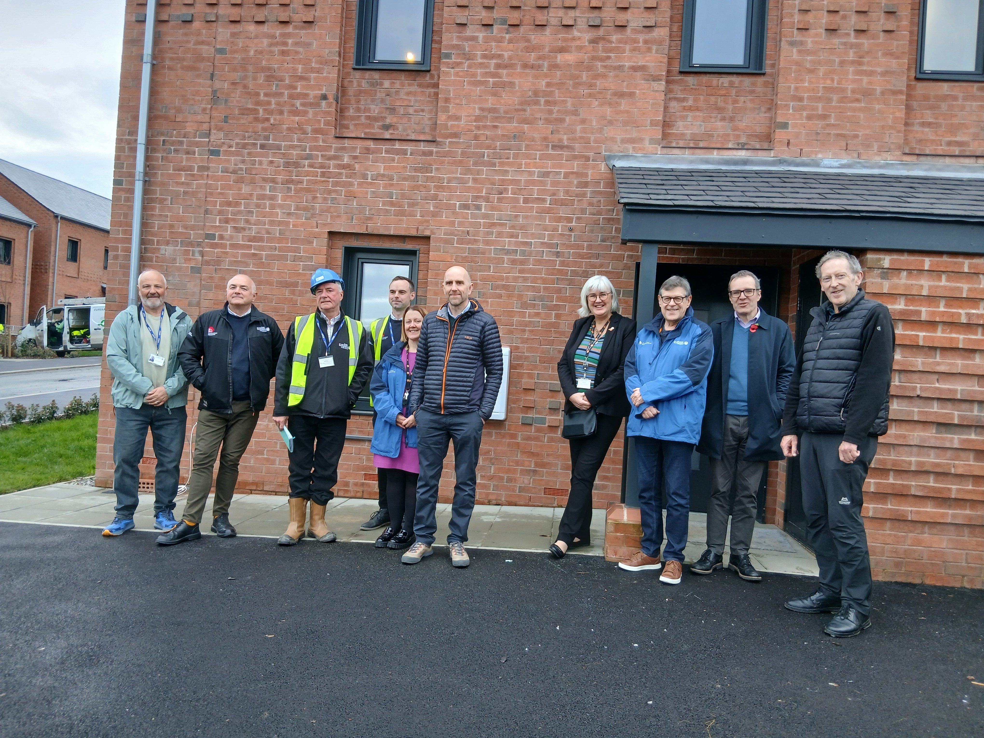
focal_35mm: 26
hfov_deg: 67.3
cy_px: 369
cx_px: 492
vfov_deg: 53.1
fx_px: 739
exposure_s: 1/50
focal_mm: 3.98
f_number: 1.8
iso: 64
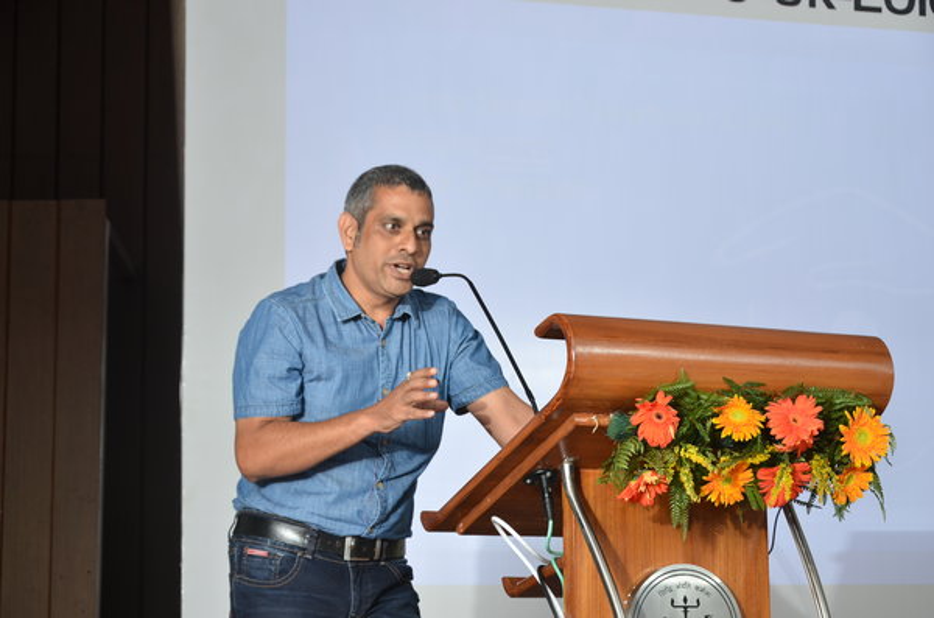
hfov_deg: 27.1
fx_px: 1941
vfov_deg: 18.1
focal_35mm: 75
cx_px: 467
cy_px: 309
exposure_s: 1/125
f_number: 5.6
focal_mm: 50
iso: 250
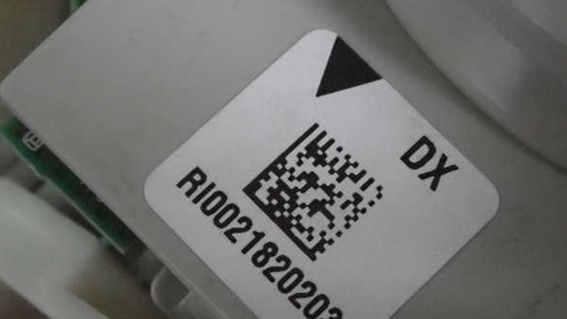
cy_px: 188
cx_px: 283
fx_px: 1459
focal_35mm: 97
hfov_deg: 22.0
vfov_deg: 12.5
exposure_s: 1/160
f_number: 4.5
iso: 6400
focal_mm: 15.66
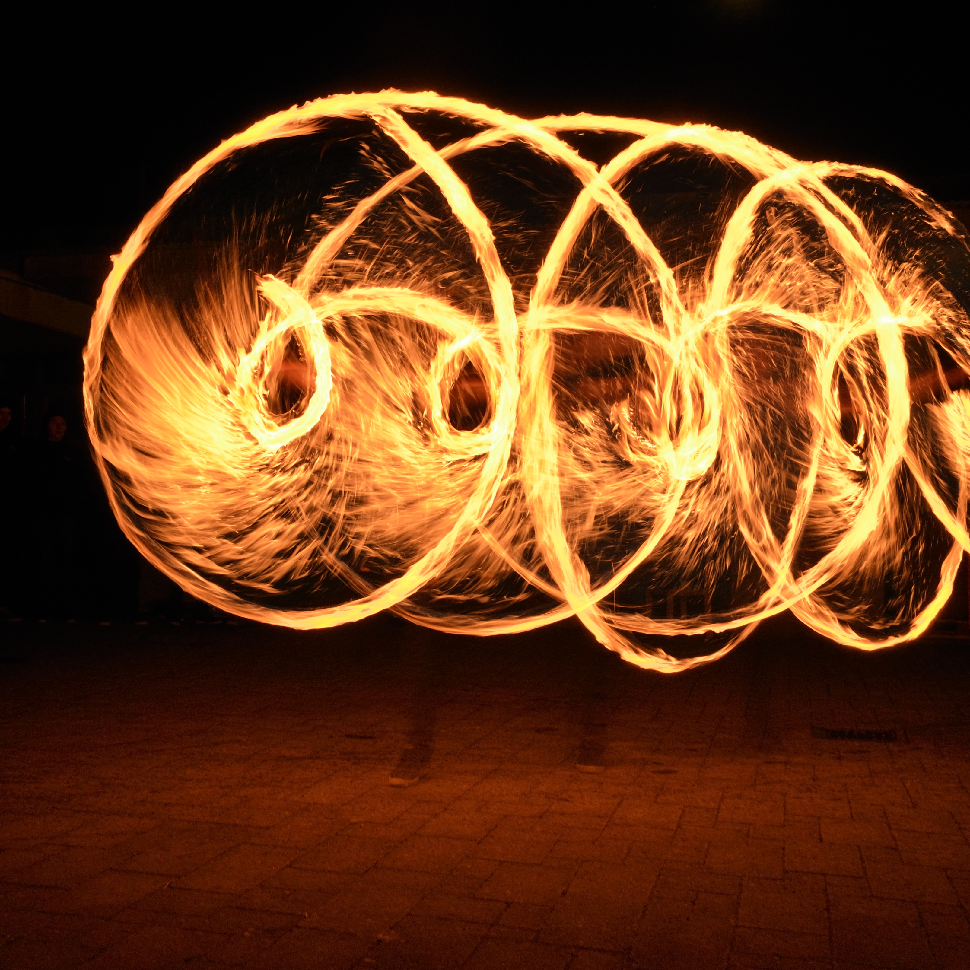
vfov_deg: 42.8
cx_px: 443
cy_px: 487
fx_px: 1236
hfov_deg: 42.8
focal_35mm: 39
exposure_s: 1.3
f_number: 10
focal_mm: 20
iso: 320
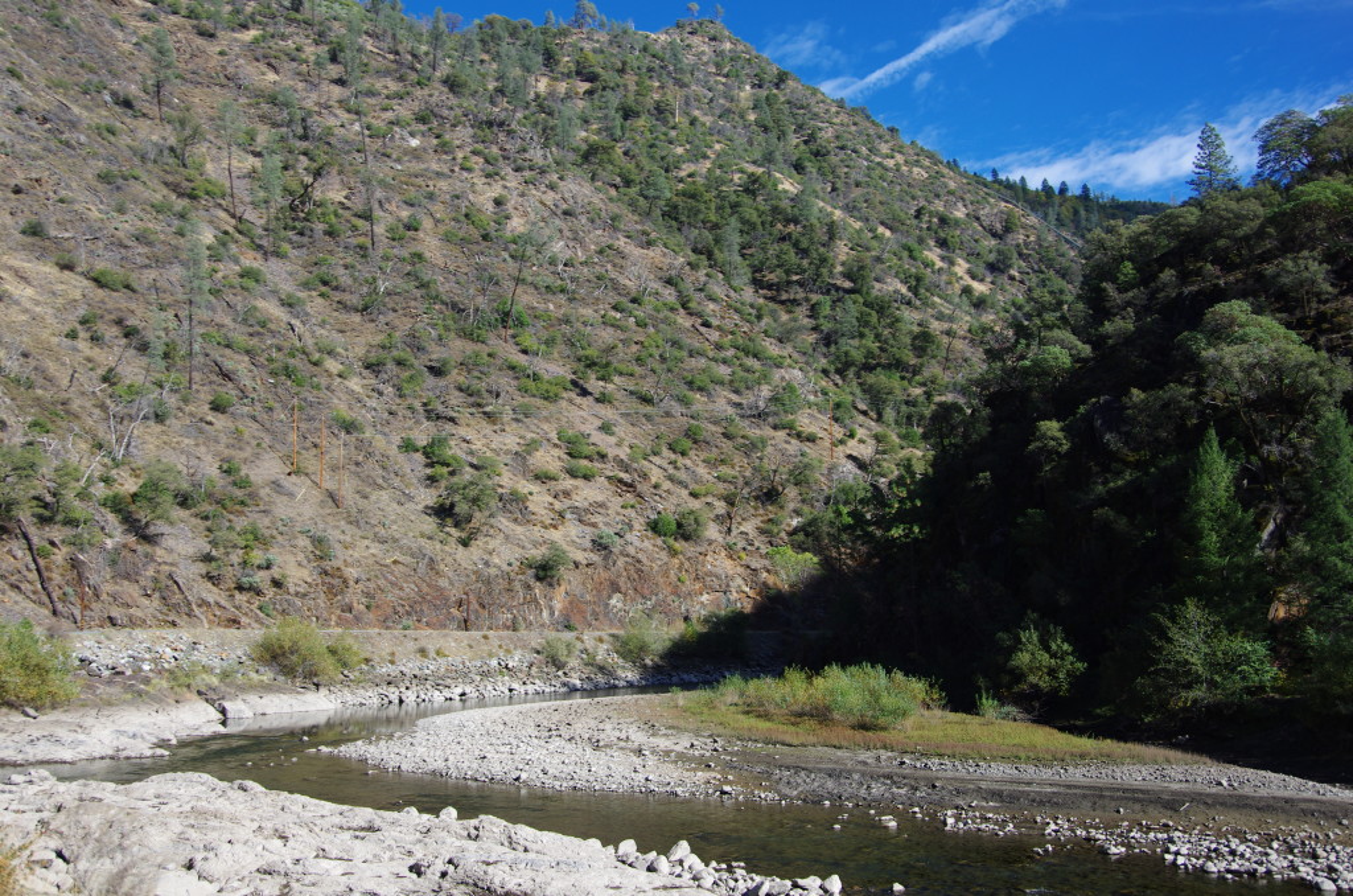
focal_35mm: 32
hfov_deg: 59.6
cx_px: 676
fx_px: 1181
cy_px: 448
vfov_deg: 41.5
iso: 100
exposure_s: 1/250
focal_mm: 21
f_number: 5.6
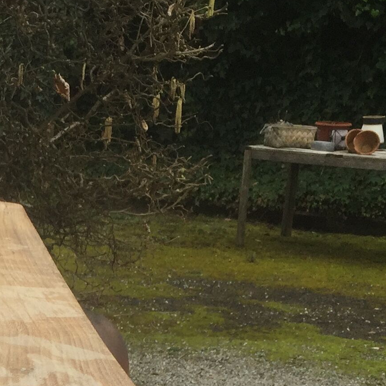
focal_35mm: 97
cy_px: 534
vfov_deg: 16.7
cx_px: -8
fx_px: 1224
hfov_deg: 17.5
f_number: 2.2
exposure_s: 1/898
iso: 32
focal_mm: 4.15
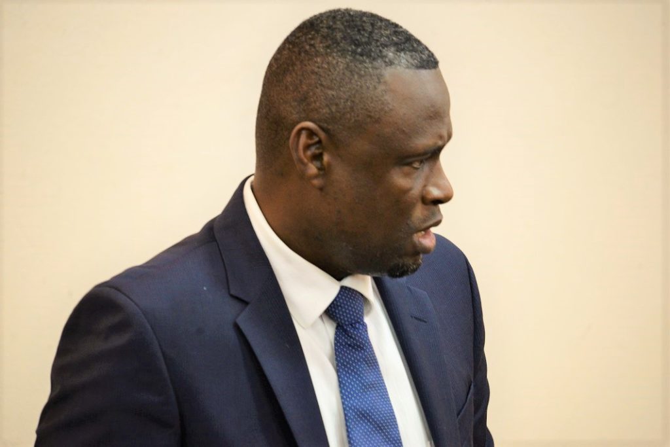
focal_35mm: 360
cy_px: 224
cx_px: 335
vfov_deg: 3.8
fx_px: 6700
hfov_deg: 5.7
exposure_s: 1/60
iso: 3200
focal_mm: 360
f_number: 6.3
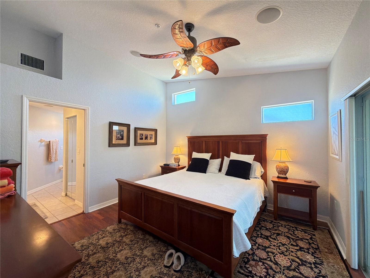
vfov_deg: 85.7
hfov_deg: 102.1
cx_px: 185
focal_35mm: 14
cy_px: 139
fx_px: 150
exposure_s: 1/60
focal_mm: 2.22
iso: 250
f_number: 2.2
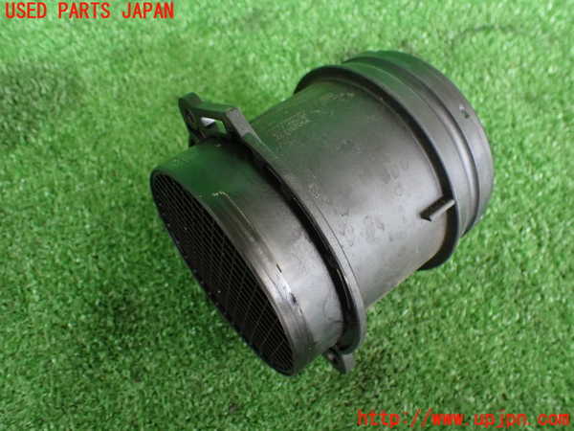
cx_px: 287
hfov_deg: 60.0
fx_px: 497
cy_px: 216
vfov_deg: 46.8
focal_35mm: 30
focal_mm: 5.4
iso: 800
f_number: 2.3
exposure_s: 1/60
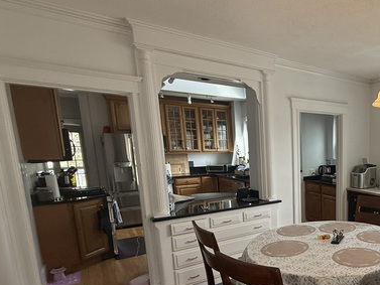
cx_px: 346
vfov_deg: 52.0
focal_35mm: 26
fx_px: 286
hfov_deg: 57.3
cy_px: 193
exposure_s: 1/120
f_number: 2.2
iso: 80
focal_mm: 2.22
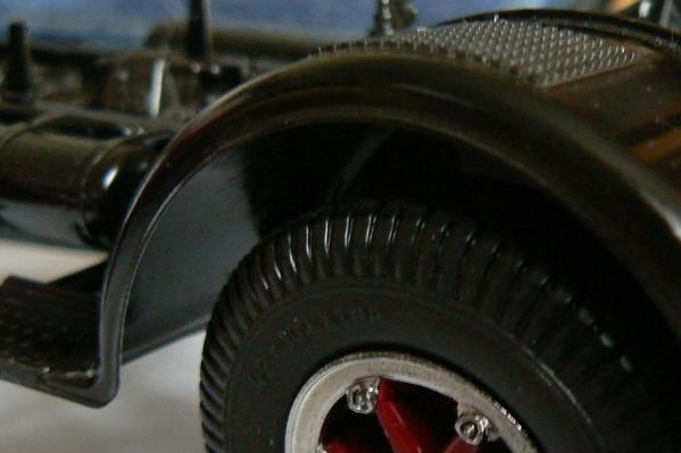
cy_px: 402
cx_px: 438
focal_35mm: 64
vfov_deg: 20.8
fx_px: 1210
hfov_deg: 31.2
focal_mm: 6
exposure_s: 1/8
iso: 200
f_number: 2.8
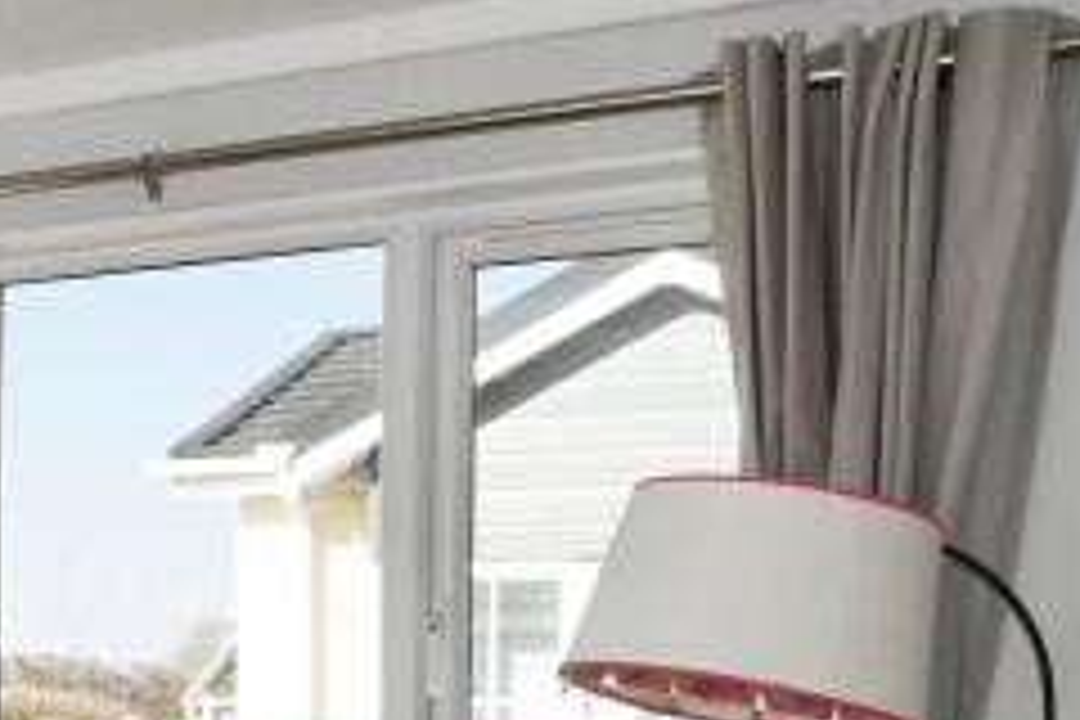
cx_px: -842
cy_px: 952
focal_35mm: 64
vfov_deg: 19.5
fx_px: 1920
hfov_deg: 21.4
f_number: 13
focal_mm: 10
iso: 800
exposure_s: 1/250
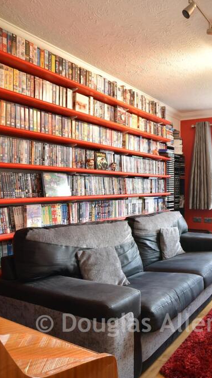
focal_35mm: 24
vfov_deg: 76.3
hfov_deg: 40.3
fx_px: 240
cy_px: 191
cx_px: 223
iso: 250
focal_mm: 10
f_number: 8
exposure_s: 1/4
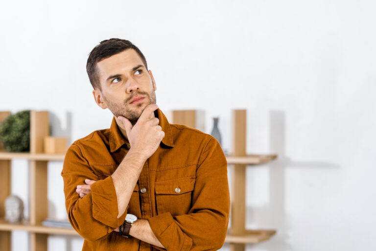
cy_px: 126
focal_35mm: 122
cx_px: 188
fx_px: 1275
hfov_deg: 16.8
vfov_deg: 11.3
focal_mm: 122
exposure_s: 1/160
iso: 125
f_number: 4
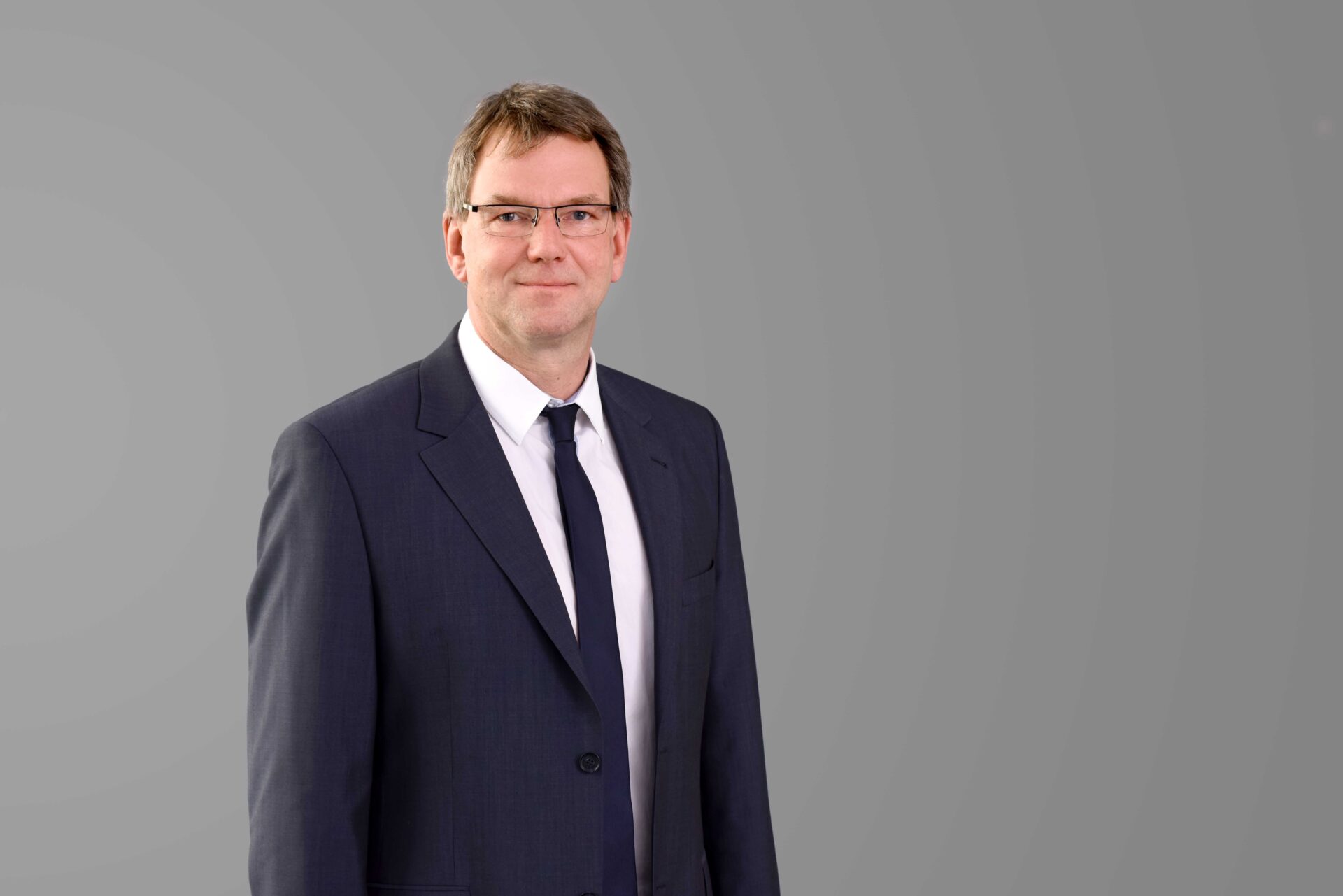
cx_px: 672
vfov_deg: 15.9
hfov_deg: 23.6
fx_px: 3209
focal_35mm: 86
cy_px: 448
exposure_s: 1/160
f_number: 8
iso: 800
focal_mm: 86
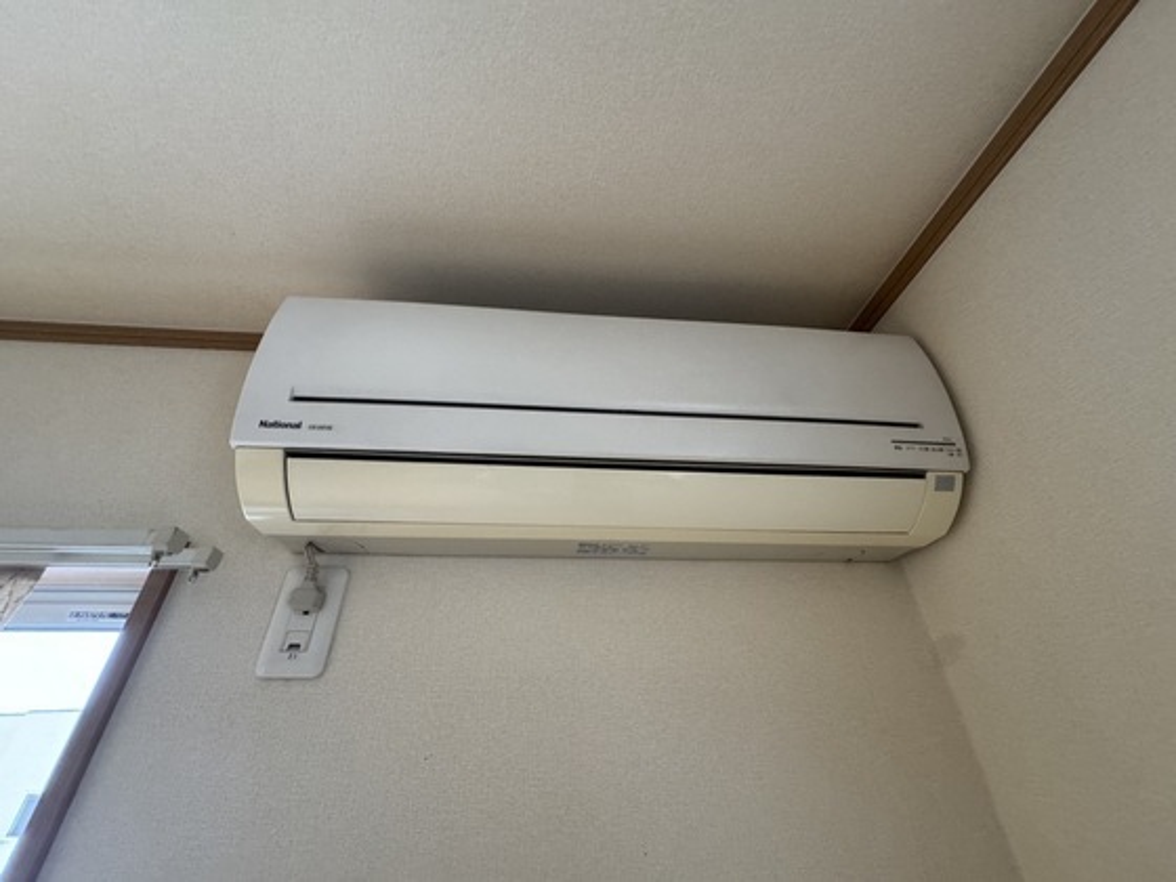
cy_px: 441
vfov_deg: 85.7
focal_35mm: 14
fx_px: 476
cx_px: 588
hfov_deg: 102.1
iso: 320
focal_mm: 2.22
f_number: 2.2
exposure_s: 1/60
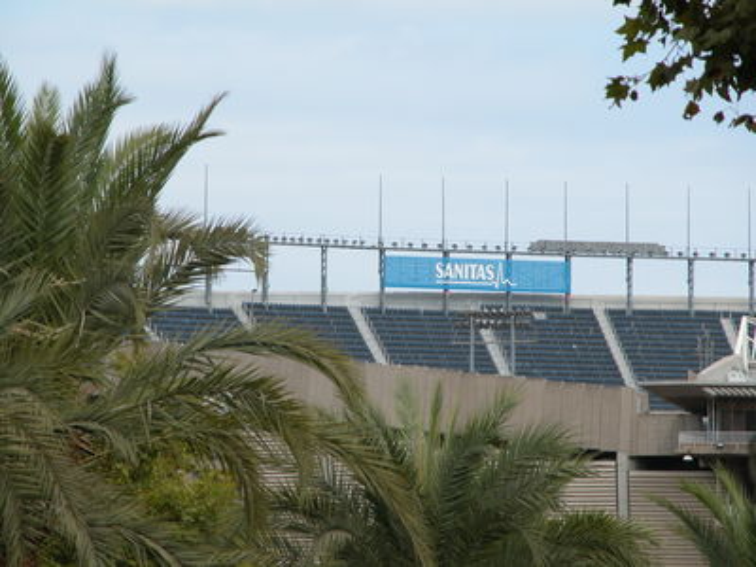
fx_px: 6115
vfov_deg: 5.3
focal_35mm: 280
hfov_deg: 7.1
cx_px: 378
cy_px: 284
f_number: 5.9
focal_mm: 71.2
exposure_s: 1/308
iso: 100
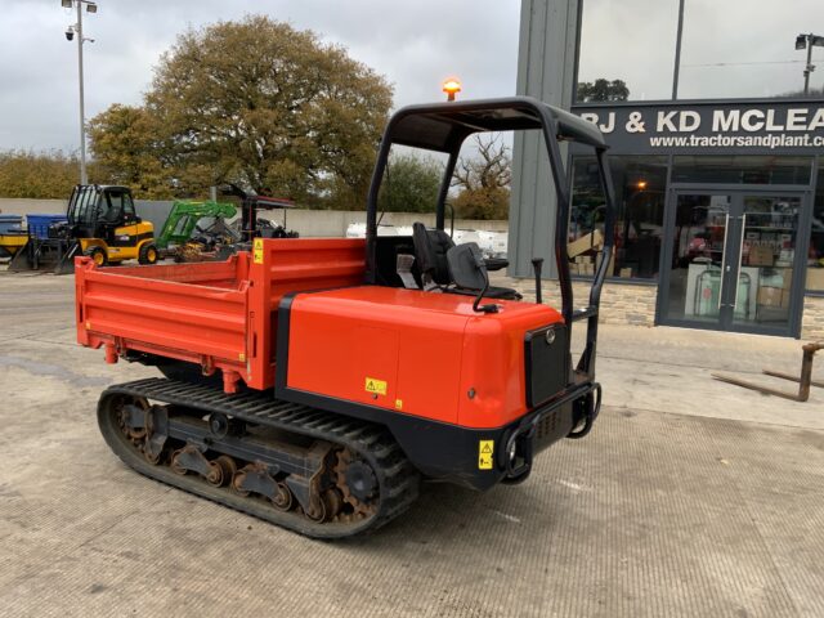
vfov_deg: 48.2
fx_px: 690
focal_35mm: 29
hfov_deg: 61.7
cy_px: 309
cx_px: 412
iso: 50
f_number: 1.8
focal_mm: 3
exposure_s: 1/122
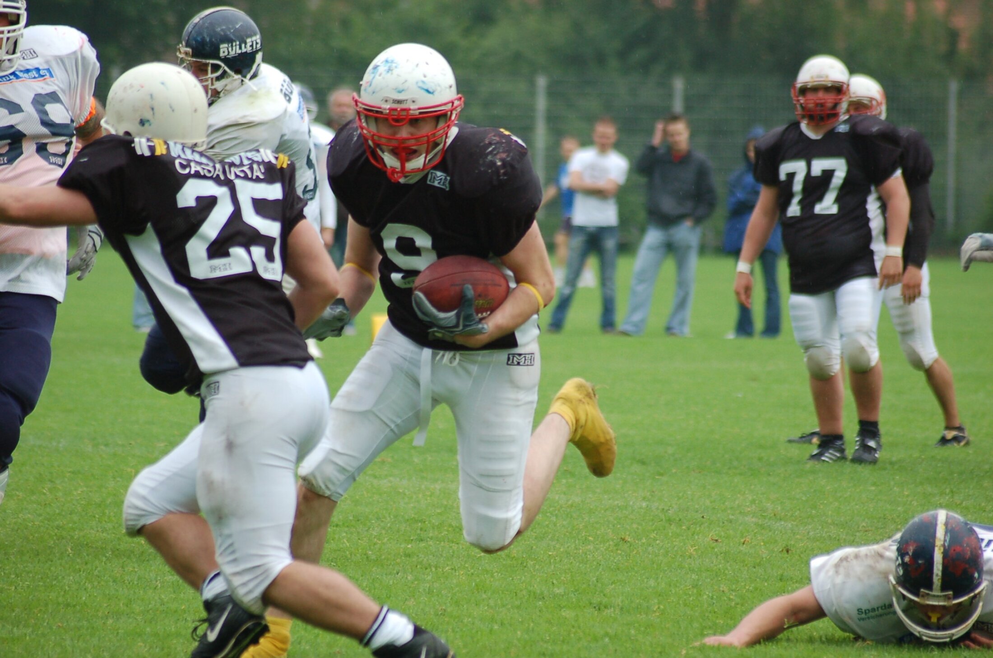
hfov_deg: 6.3
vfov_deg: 4.1
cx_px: 496
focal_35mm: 330
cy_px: 329
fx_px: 9085
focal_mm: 220
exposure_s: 1/500
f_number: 5.3
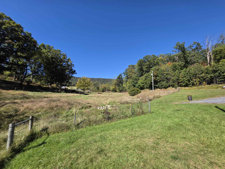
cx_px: 112
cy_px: 84
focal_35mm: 13
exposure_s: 1/1628
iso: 40
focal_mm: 2.2
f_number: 1.9
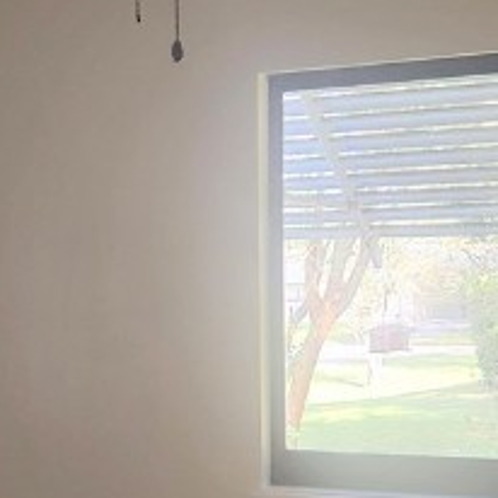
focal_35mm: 101
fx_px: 1644
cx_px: 15
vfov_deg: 17.2
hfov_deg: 16.9
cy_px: 360
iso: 200
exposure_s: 1/180
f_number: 1.8
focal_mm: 5.4
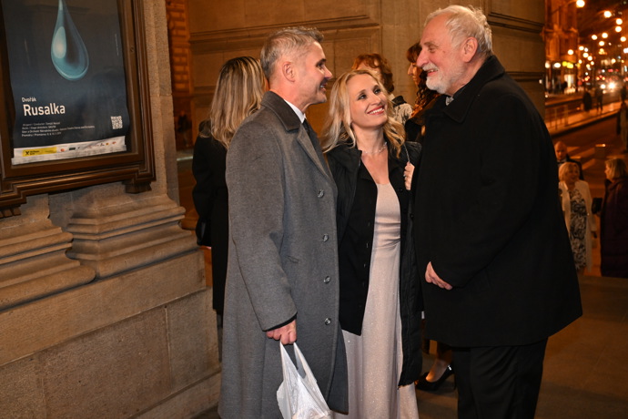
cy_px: 210
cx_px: 314
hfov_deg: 45.4
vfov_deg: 31.2
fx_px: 750
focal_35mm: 43
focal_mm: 43
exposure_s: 1/60
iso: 3200
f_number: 4.5
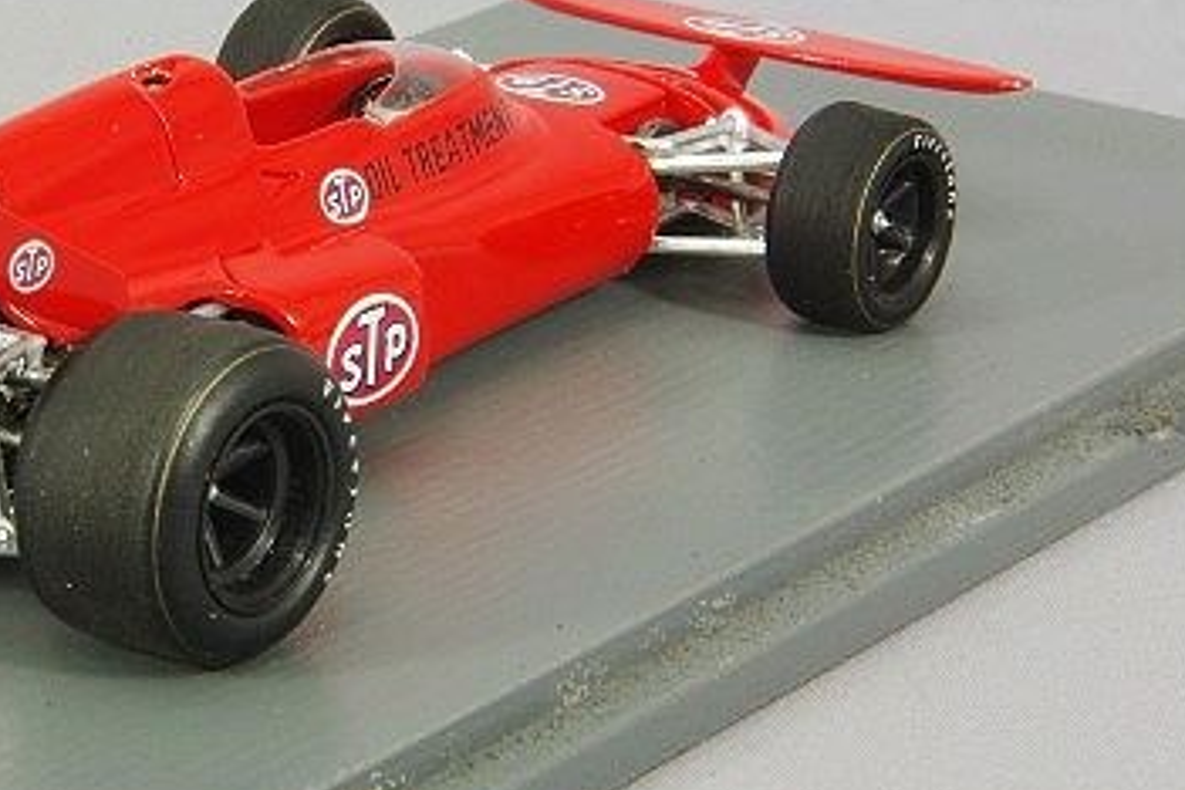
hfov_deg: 10.1
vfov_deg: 6.7
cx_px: 203
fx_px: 6714
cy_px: 265
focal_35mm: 204
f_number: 32
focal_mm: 75
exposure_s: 1
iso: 400
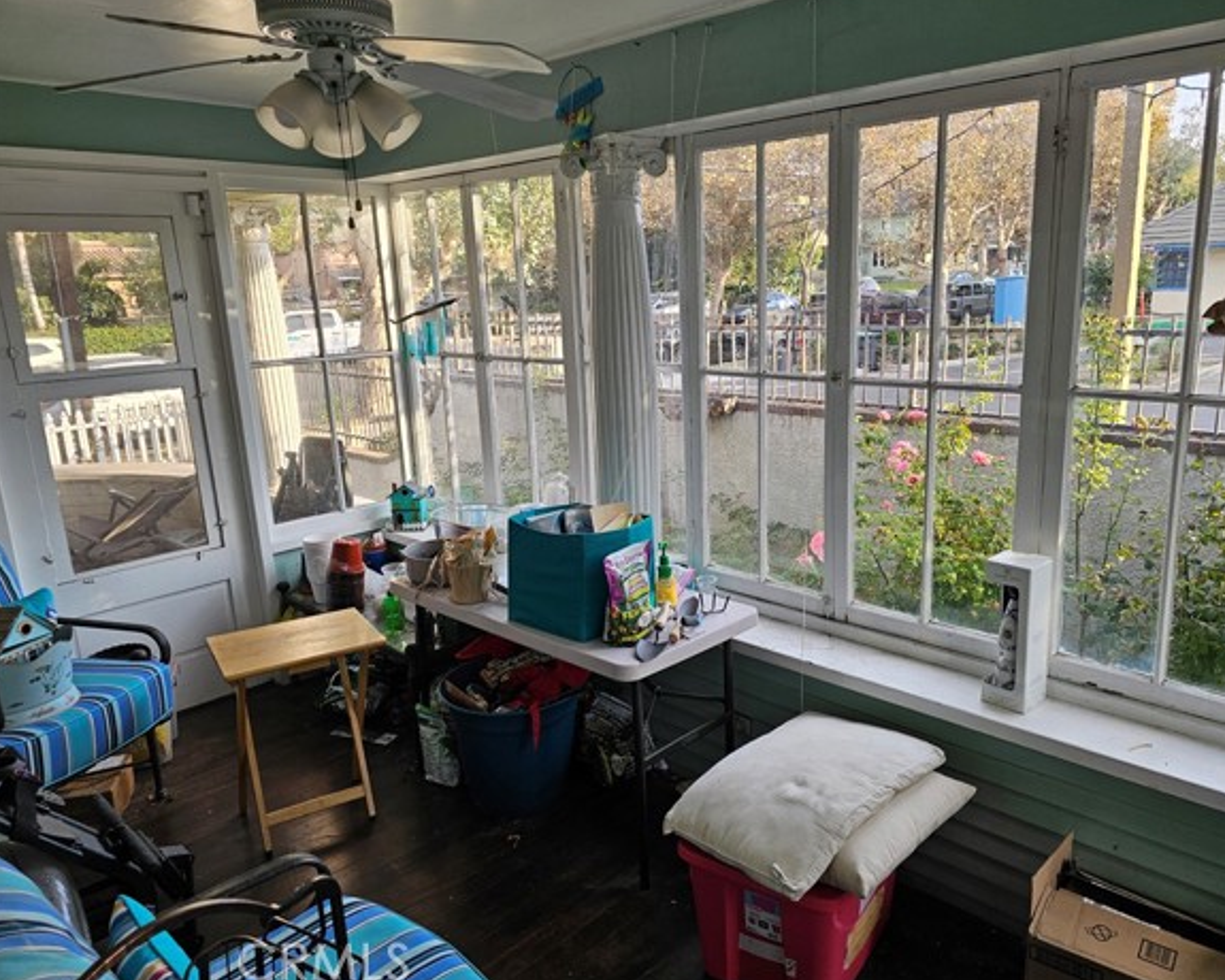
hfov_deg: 67.9
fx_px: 906
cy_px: 481
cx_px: 671
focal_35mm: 25
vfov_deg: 56.8
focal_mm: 6.3
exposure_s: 1/120
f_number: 1.7
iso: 20
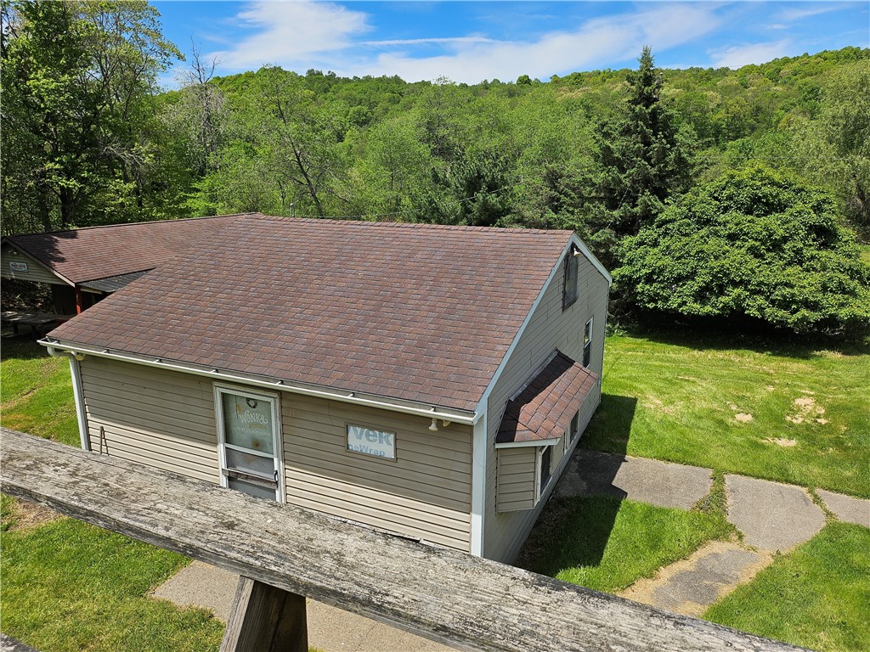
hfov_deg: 71.6
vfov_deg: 56.8
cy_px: 326
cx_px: 435
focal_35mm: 24
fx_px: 603
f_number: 1.8
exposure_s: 1/4385
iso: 50
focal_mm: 5
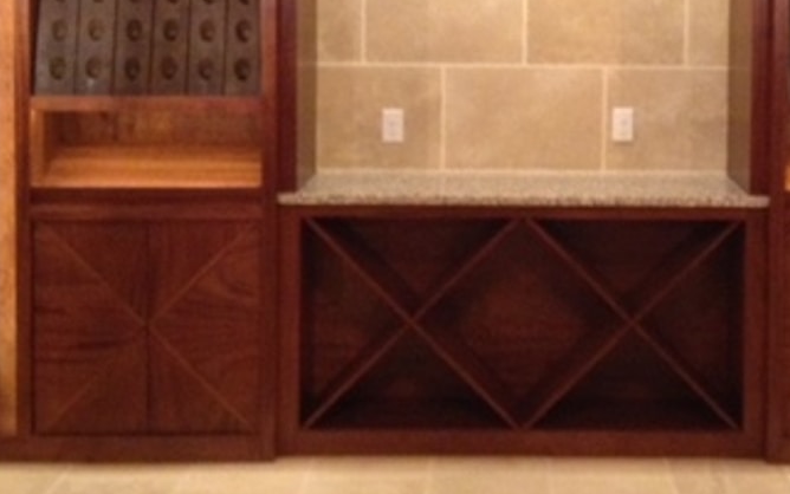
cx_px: 523
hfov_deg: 27.7
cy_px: 66
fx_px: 1594
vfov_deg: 17.4
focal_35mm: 74
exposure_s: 1/15
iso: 500
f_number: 2.4
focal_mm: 4.28
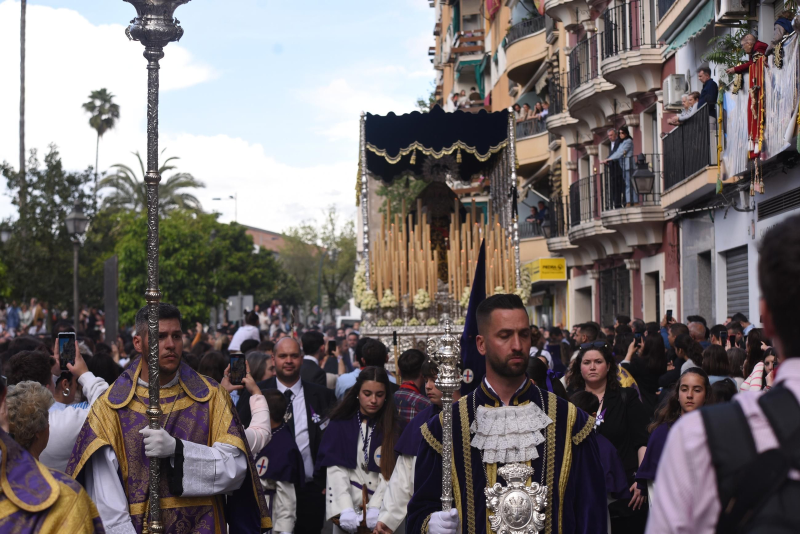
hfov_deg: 28.8
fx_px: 1556
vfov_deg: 19.5
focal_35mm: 70
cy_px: 267
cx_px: 400
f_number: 5
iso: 160
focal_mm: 70
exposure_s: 1/320
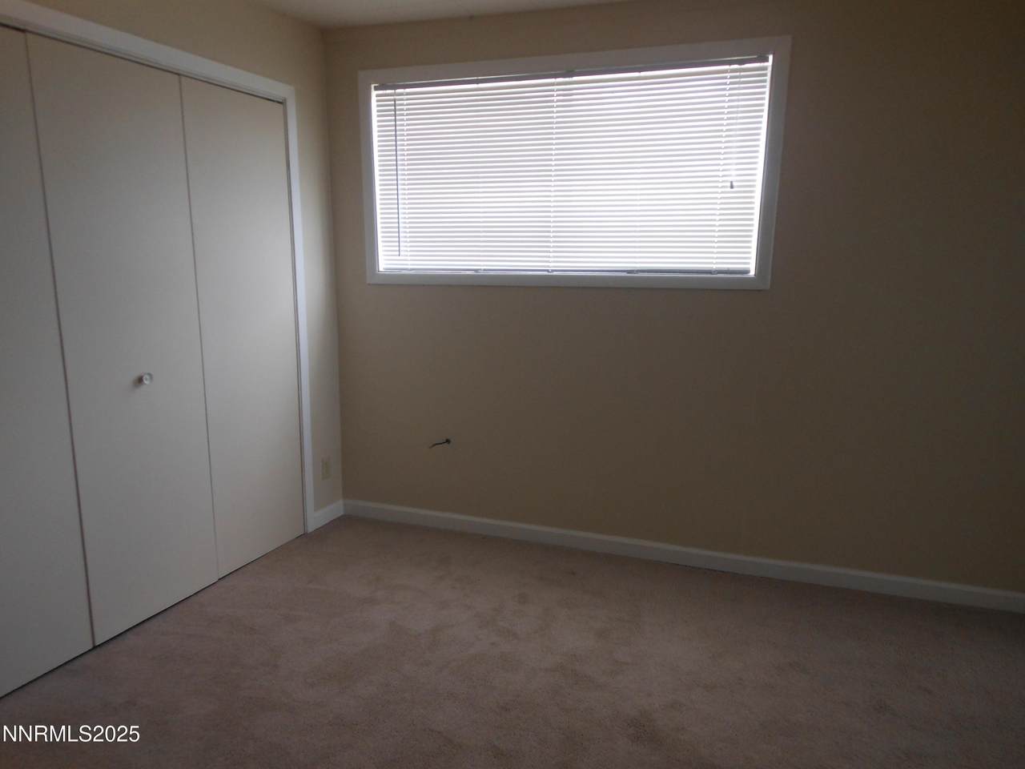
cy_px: 384
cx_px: 512
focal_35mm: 25
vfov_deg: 54.9
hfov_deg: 69.4
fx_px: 740
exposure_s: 1/30
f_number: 3.2
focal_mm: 4.5
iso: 160
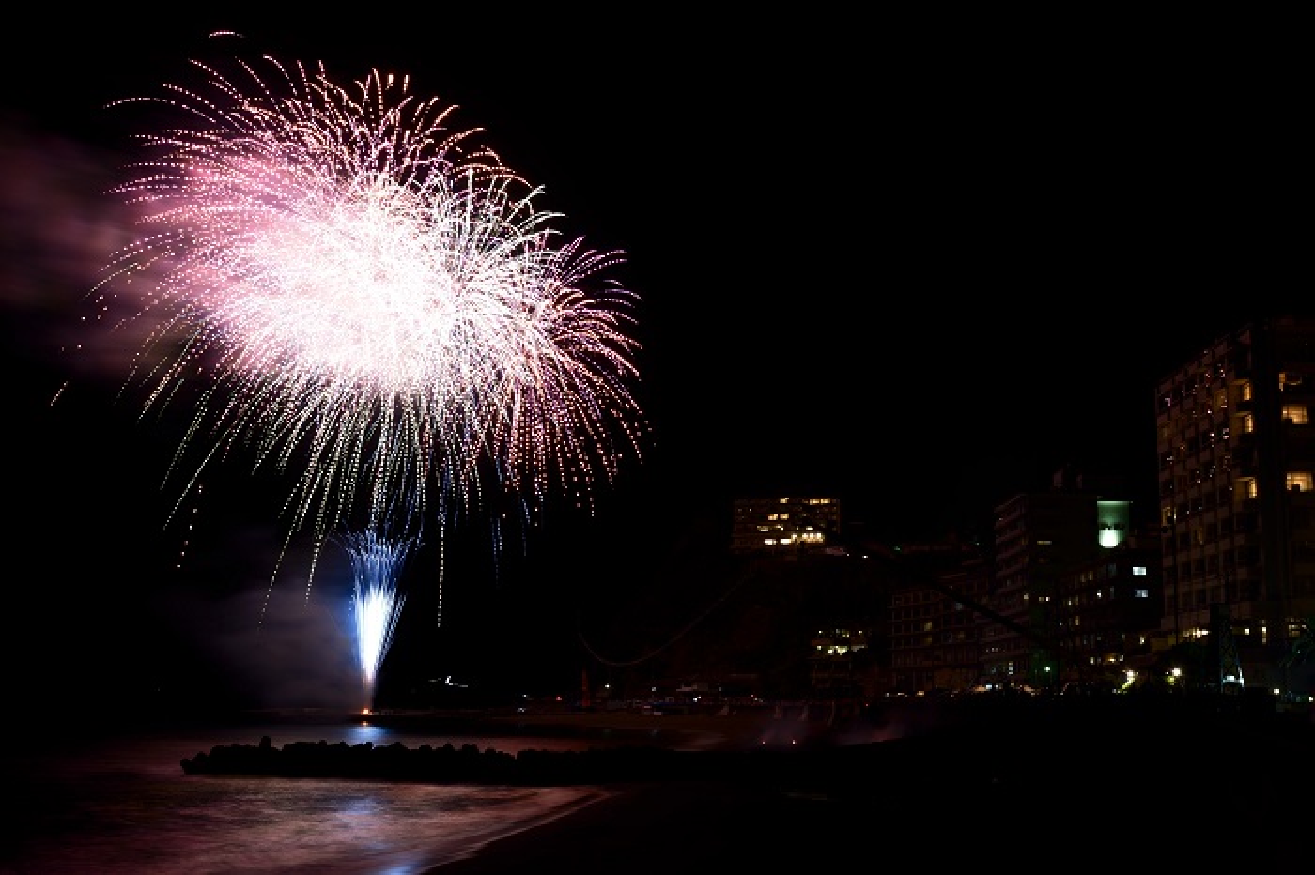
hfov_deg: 49.6
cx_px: 658
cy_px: 438
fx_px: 1424
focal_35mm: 39
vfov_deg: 34.2
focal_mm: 26
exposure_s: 5.7
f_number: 11
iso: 100
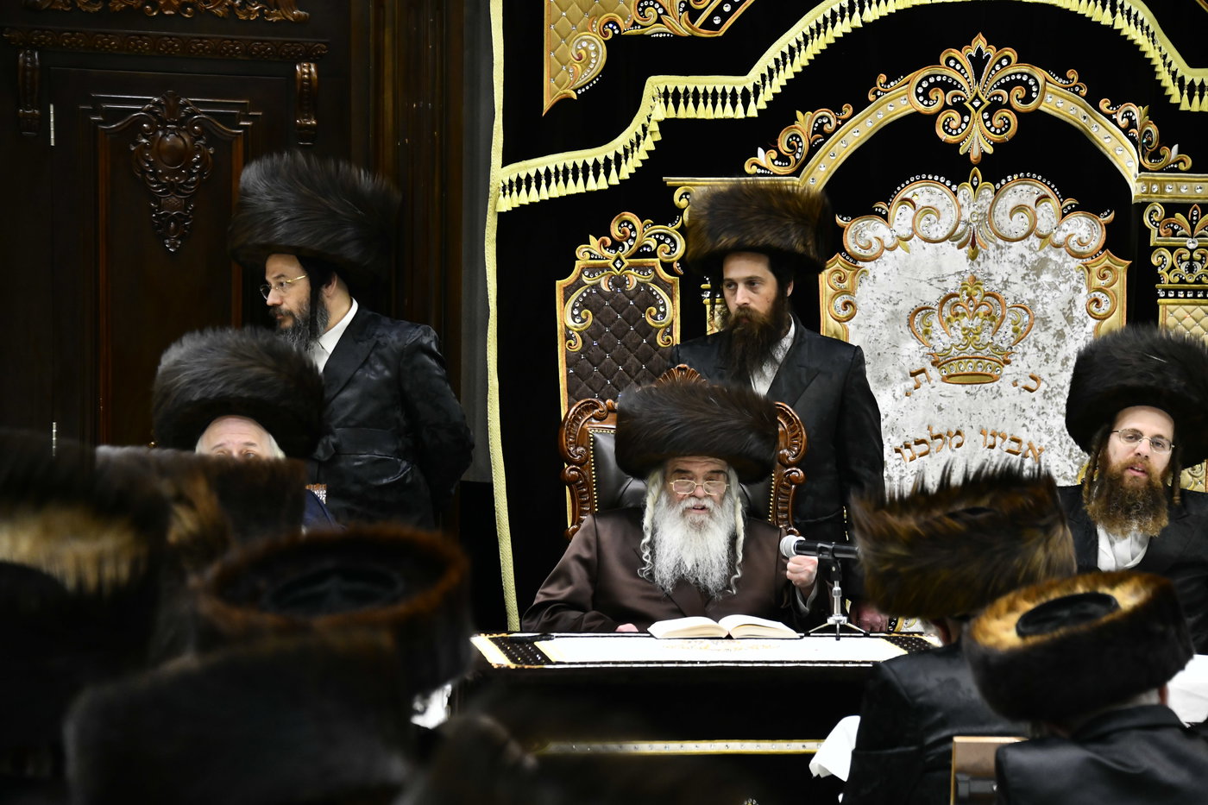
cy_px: 402
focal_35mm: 122
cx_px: 604
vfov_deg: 11.2
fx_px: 4093
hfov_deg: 16.8
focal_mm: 122
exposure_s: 1/320
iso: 1600
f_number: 5.6
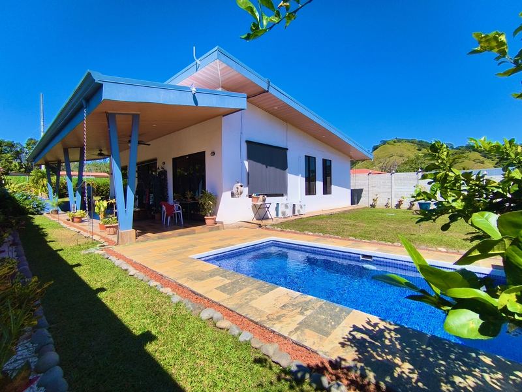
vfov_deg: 78.1
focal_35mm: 16
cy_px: 196
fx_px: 241
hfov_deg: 94.5
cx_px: 261
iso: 50
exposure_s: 1/1972
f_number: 2.2
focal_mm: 1.65
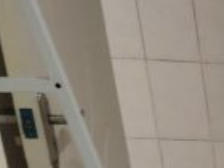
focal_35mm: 172
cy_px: 405
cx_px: 595
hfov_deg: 9.7
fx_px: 1113
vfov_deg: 8.0
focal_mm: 4.35
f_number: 1.8
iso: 361
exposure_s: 1/33
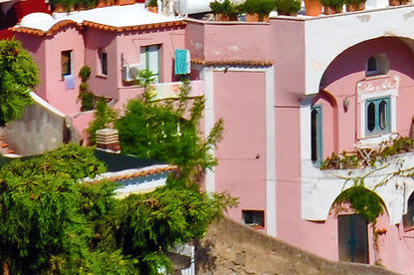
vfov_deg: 2.9
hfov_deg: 4.3
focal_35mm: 476
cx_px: 870
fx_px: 5464
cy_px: -313
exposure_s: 1/320
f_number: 10
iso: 100
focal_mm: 55
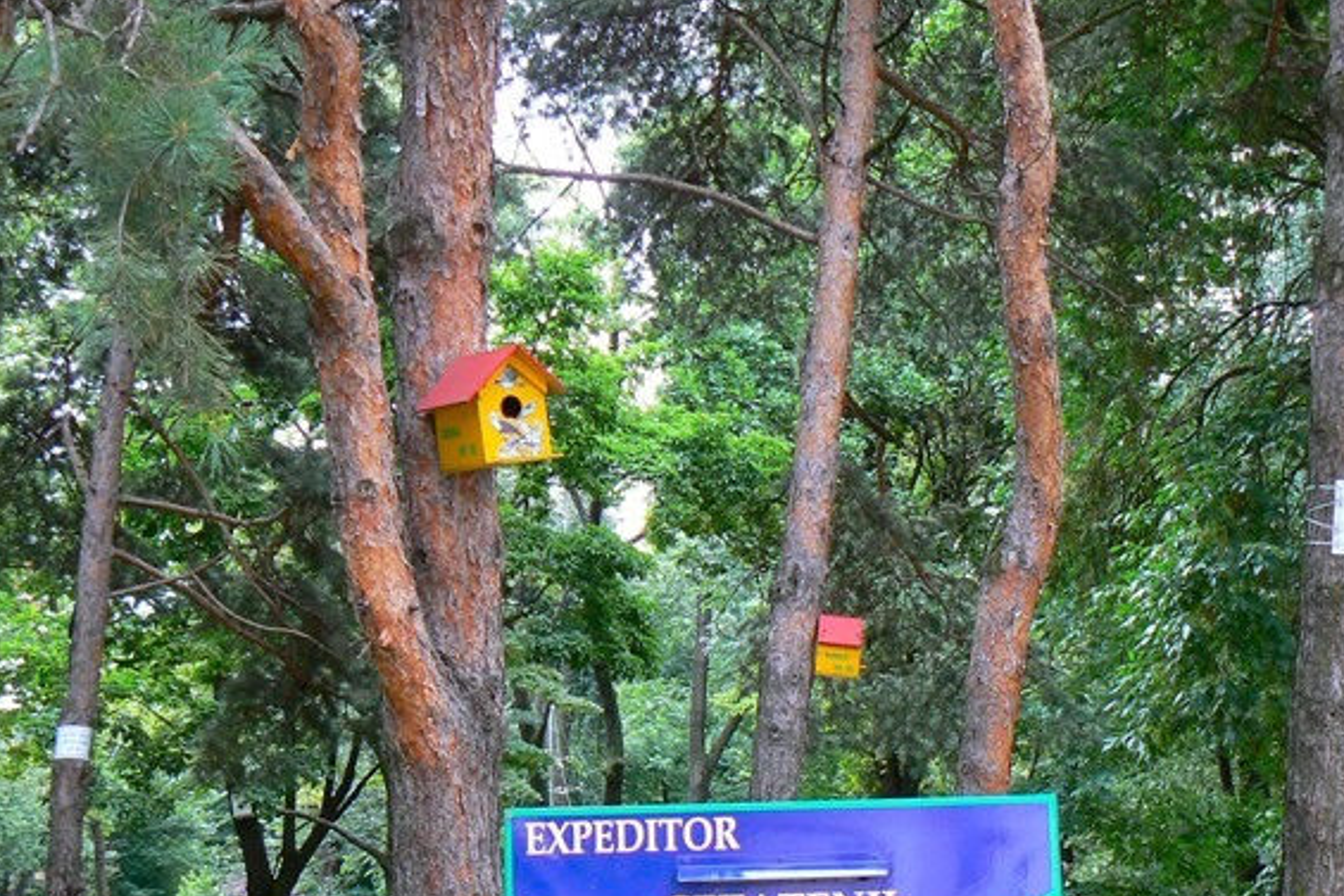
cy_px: 613
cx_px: 607
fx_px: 1979
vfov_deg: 25.4
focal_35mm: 53
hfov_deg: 37.5
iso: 100
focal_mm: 6
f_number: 2.8
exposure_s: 1/100
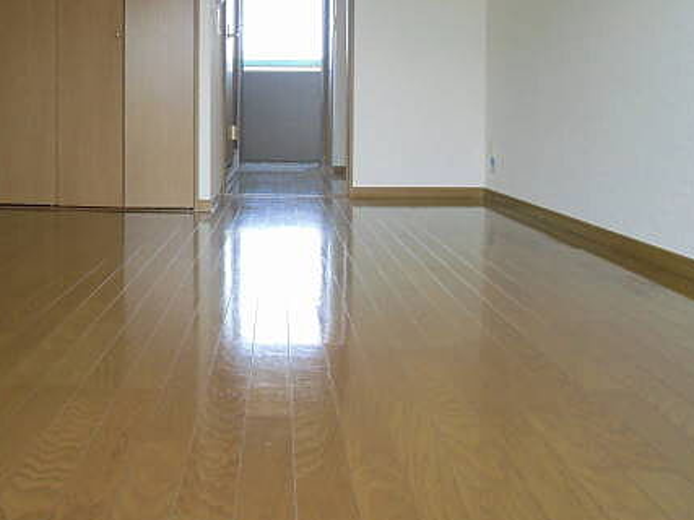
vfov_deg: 39.0
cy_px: 154
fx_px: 722
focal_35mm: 36
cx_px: 219
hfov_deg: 50.2
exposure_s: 1/125
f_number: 3
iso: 200
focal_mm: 4.24
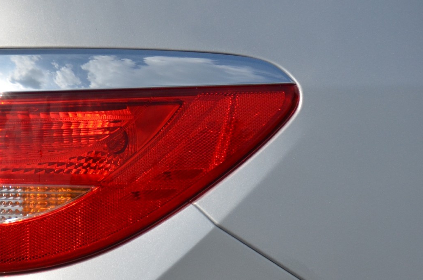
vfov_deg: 1.9
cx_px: -87
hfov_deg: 2.8
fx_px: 8512
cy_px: 168
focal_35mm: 726
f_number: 8
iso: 360
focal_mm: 200
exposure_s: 1/2000
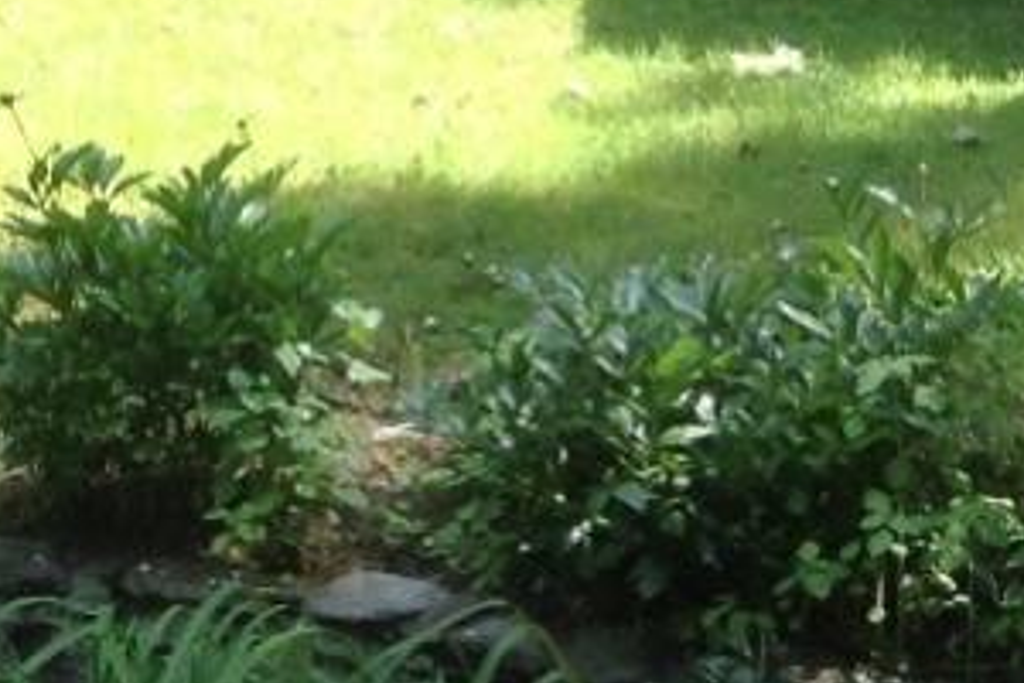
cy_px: -342
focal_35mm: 165
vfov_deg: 8.1
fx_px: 4693
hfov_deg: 11.9
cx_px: -468
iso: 32
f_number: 2.4
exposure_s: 1/148
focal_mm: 3.3
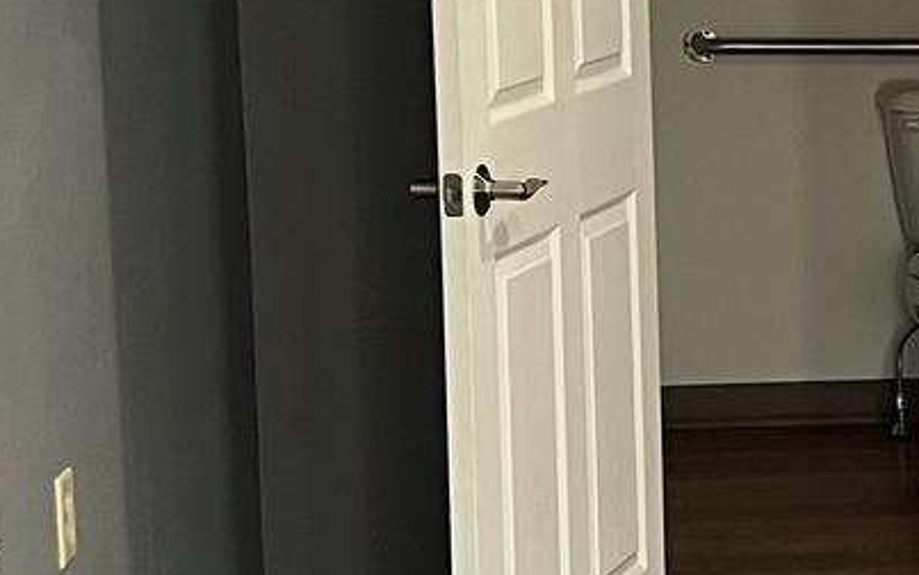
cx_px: 1519
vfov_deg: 9.4
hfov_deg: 13.7
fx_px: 3507
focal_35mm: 140
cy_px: 294
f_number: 1.5
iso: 100
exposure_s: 1/60
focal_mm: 5.7
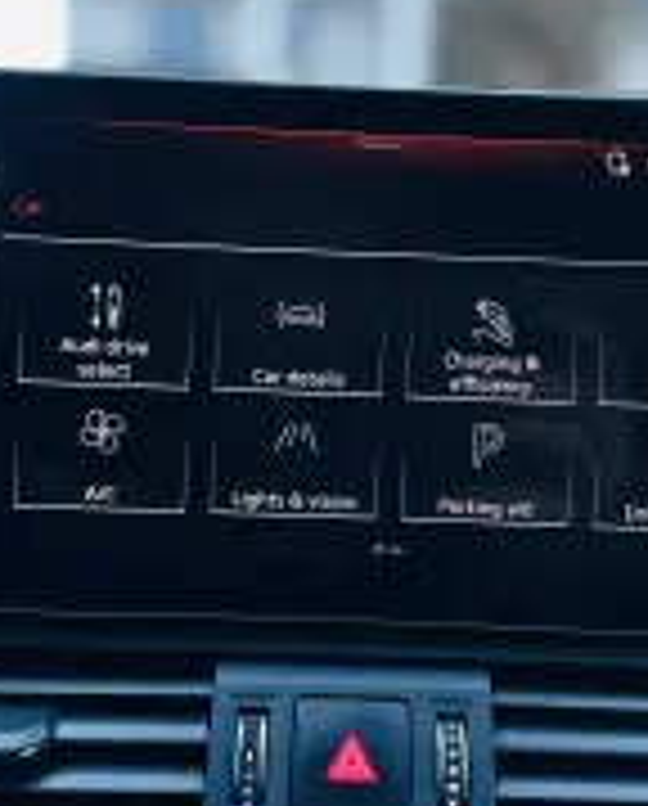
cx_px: 346
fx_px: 1123
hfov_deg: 32.2
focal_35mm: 47
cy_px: 401
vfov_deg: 39.5
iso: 800
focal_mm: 6.86
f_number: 1.78
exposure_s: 1/40
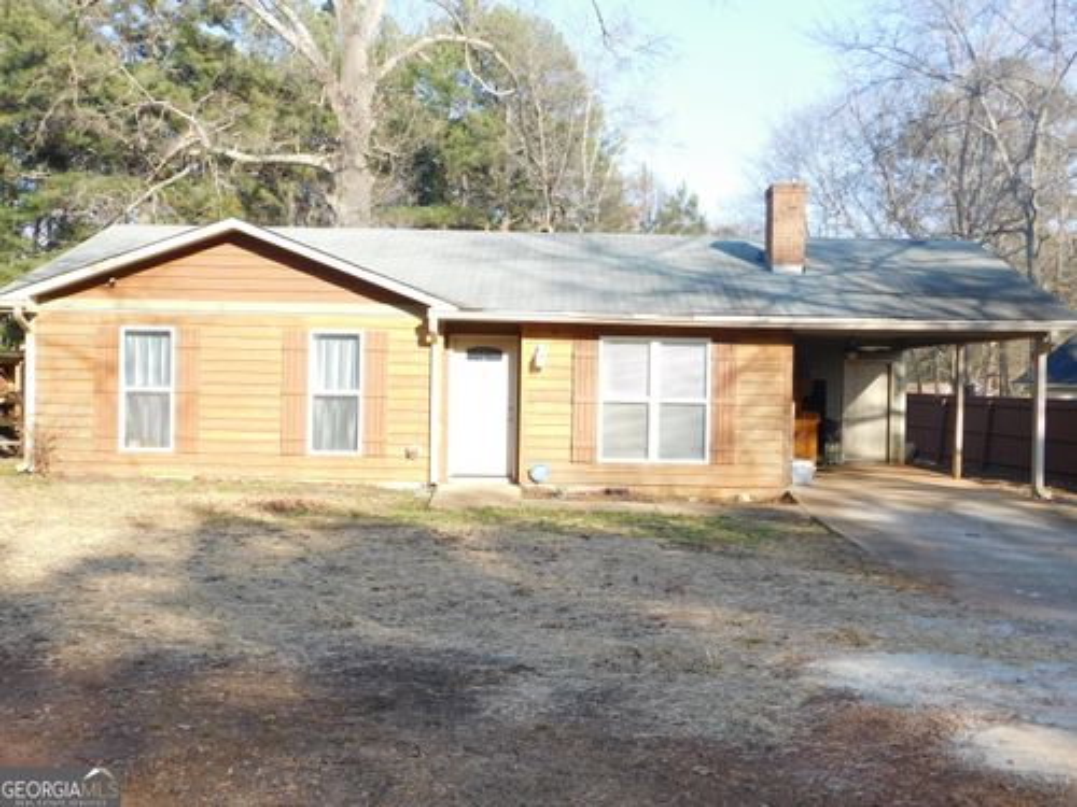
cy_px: 404
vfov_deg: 36.0
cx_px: 538
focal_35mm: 40
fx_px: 1245
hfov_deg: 46.8
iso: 125
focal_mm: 7.1
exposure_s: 1/400
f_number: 3.6
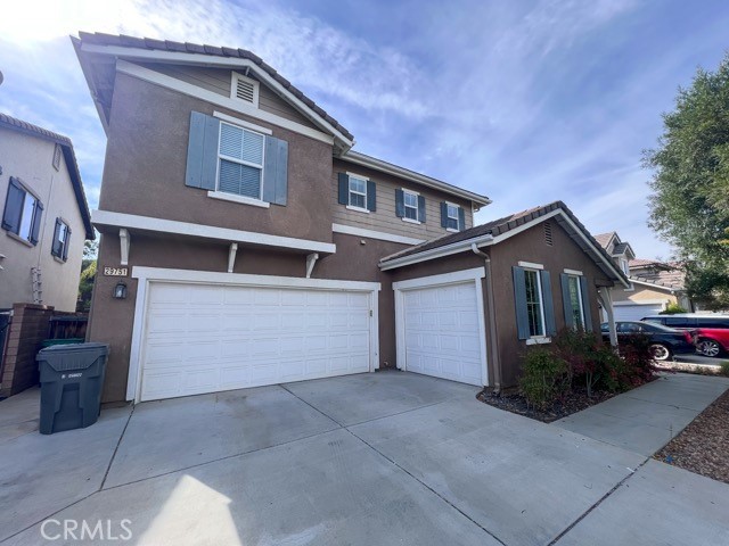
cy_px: 273
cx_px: 364
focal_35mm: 13
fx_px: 274
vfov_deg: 89.9
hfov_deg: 106.2
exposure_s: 1/800
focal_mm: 1.57
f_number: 1.8
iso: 32
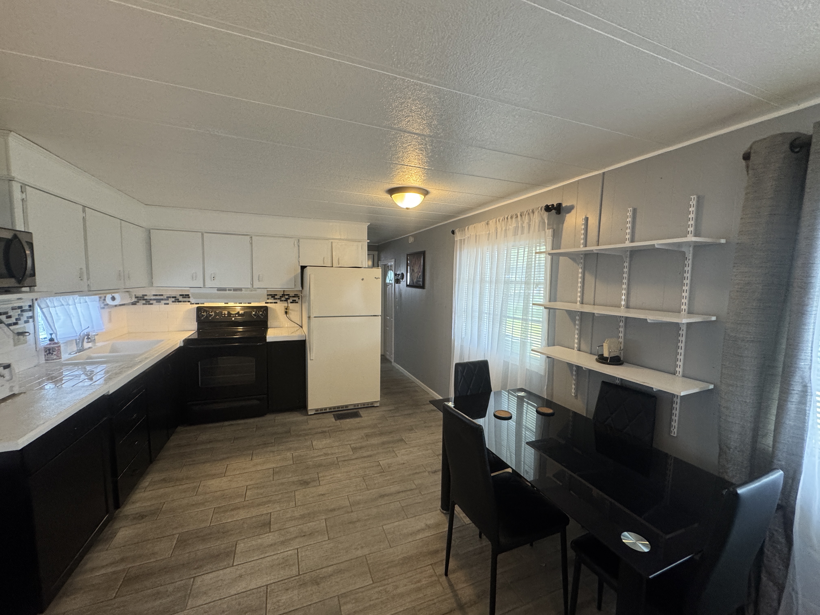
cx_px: 410
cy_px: 308
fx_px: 332
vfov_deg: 85.7
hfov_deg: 102.1
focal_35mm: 14
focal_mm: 2.22
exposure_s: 1/60
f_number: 2.2
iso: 200
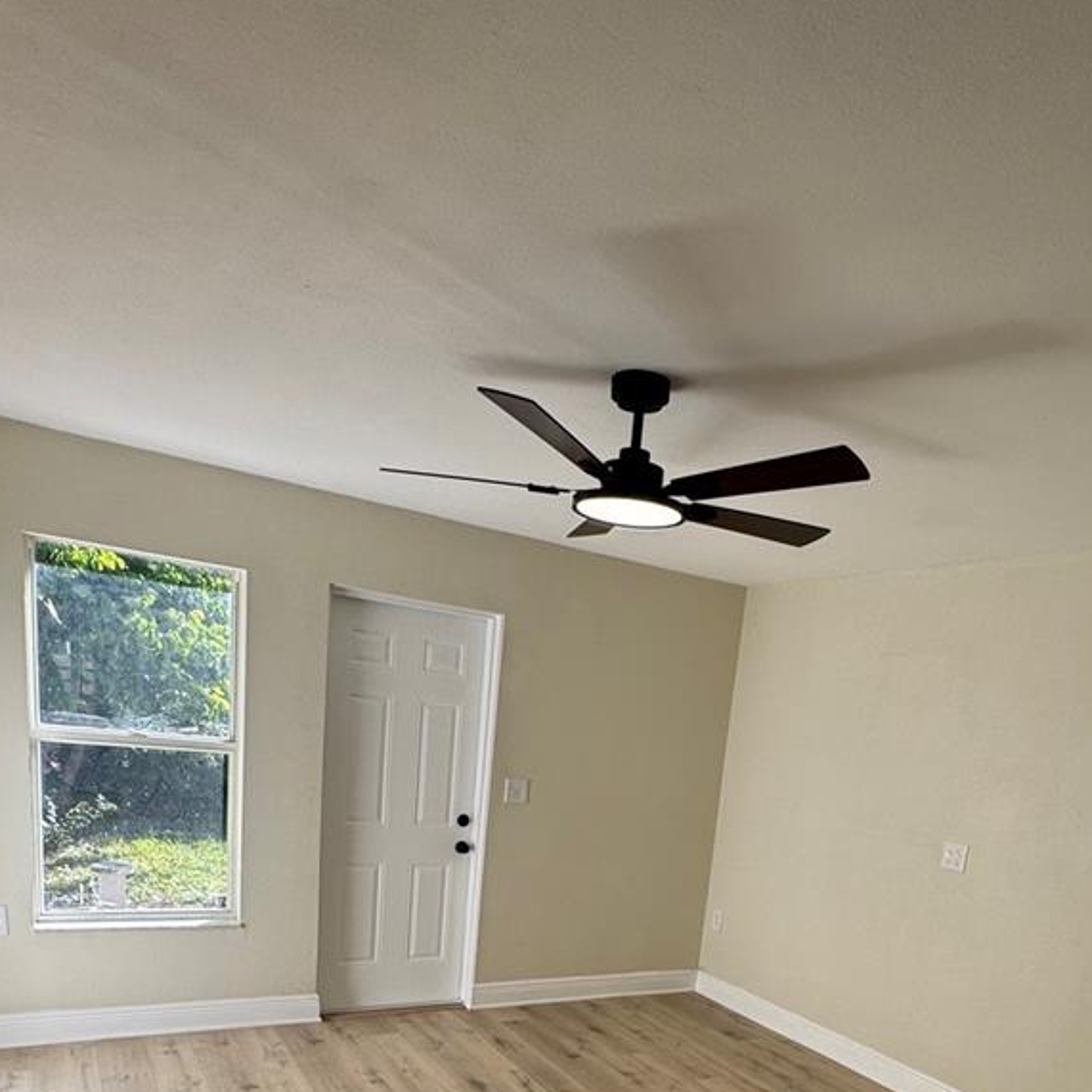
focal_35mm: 26
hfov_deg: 60.7
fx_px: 928
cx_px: 625
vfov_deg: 55.3
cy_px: 920
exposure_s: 1/205
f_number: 2.2
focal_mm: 2.22
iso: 40
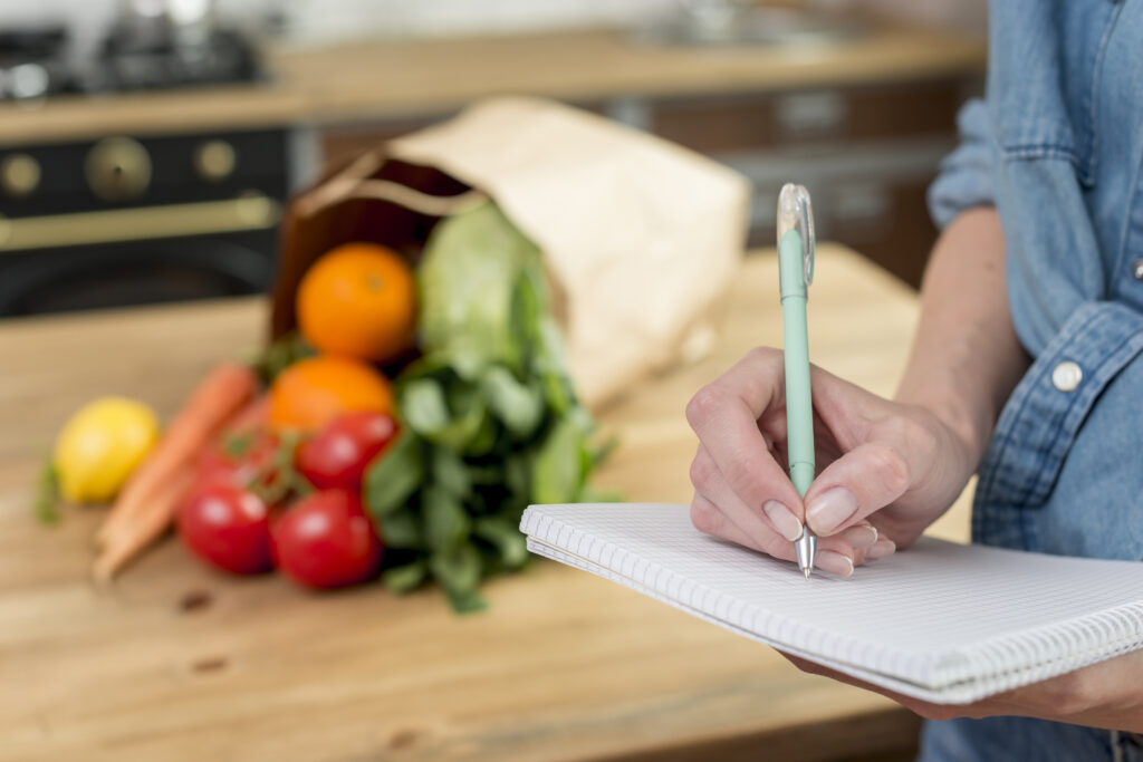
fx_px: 1588
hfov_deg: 39.6
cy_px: 381
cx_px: 572
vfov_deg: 27.0
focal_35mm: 50
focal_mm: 50
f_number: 4
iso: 160
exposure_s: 1/160
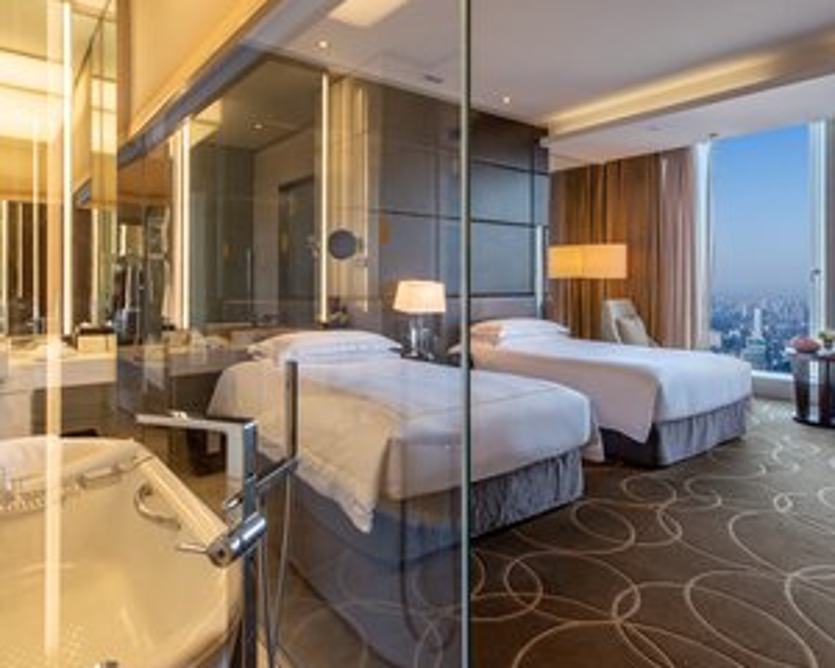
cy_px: 334
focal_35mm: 21
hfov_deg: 77.6
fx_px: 519
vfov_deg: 65.5
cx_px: 401
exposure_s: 1/8
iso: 100
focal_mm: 14
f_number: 11
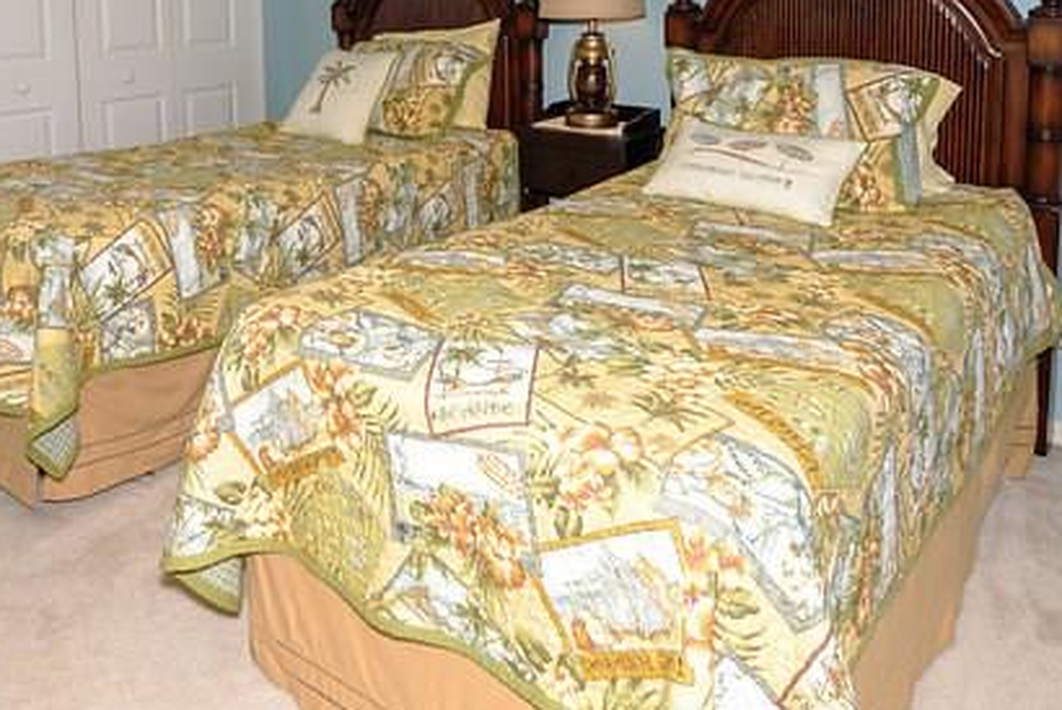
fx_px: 886
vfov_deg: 40.5
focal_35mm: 30
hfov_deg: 60.9
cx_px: 383
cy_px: 75
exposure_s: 1/60
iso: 100
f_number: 5.6
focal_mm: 12
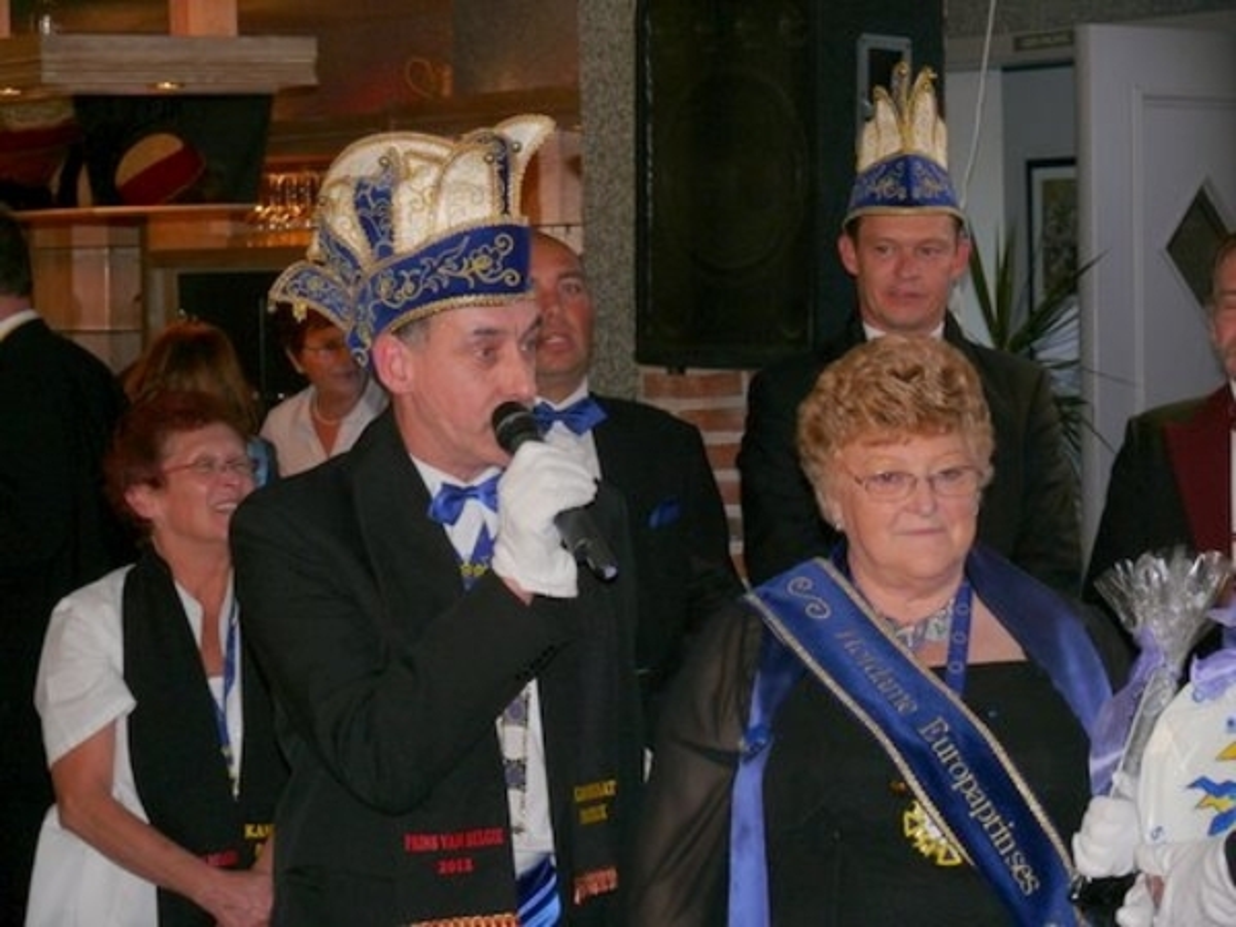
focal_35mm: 103
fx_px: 3678
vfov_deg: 14.4
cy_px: 464
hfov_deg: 19.1
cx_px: 618
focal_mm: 21.7
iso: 100
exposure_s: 1/60
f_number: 4
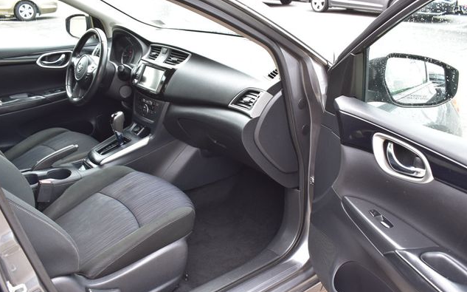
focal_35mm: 34
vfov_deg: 37.2
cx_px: 232
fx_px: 433
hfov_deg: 56.7
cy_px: 156
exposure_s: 1/30
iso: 400
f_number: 7.1
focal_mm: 22
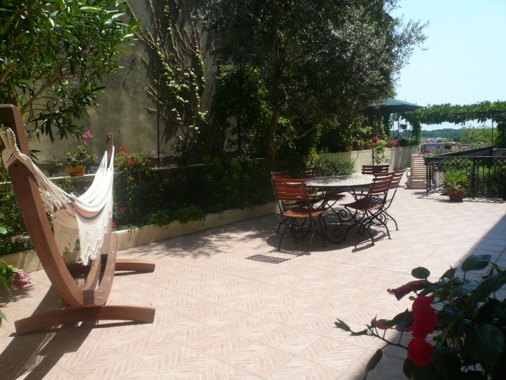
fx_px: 409
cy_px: 190
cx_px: 253
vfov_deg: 49.7
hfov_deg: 63.4
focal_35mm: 28
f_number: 8
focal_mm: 4.6
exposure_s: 1/200
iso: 100
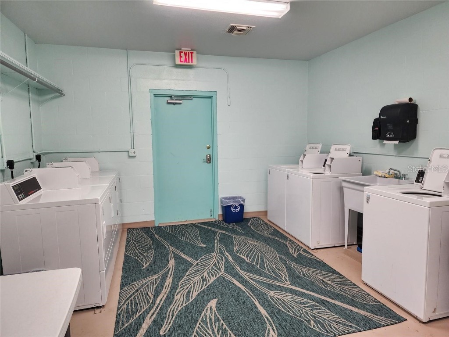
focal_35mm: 23
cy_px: 168
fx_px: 298
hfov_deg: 73.9
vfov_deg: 58.9
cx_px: 224
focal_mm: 6.4
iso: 250
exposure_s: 1/120
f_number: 1.8
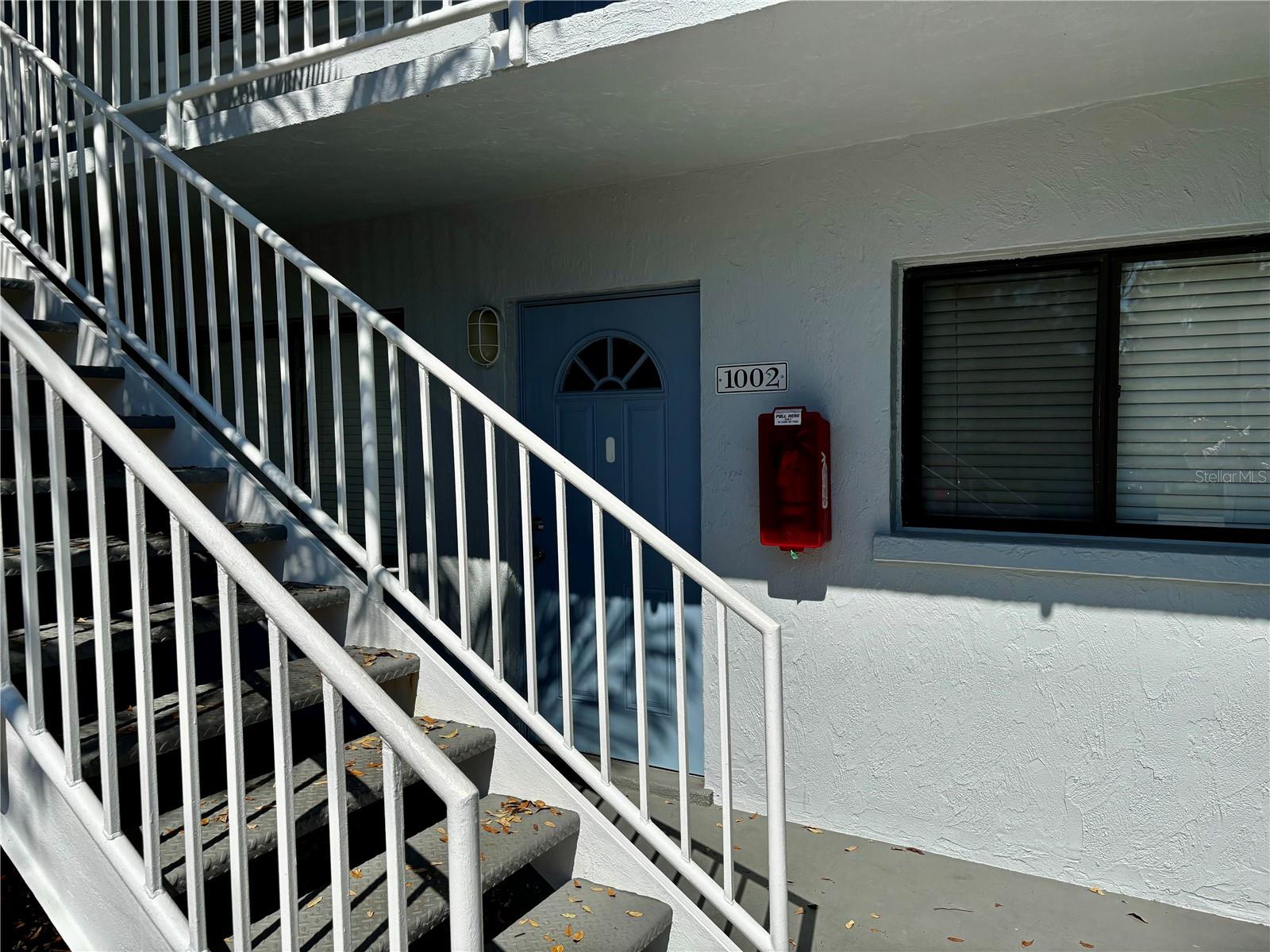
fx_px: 954
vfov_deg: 53.1
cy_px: 476
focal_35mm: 26
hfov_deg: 67.3
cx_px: 635
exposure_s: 1/5952
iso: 50
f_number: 1.6
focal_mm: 5.96
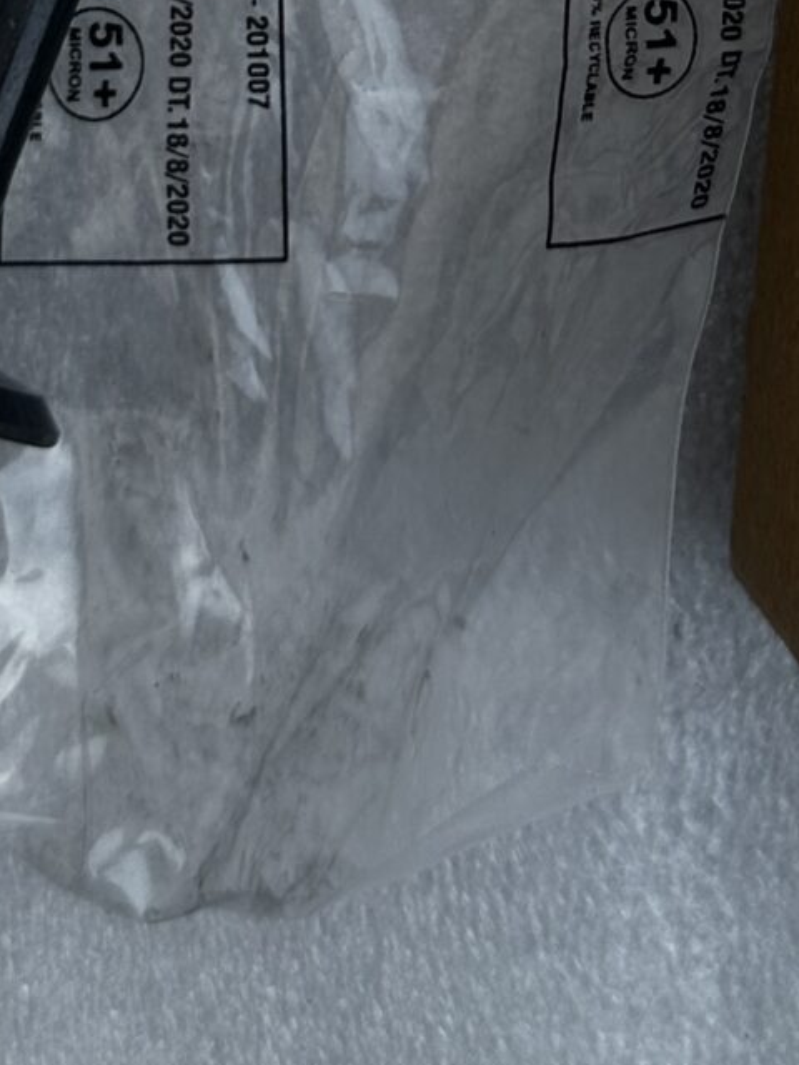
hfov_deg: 15.4
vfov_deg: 19.2
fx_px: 2954
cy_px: -228
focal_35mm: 96
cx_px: 466
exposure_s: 1/709
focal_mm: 6.86
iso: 80
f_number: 1.78
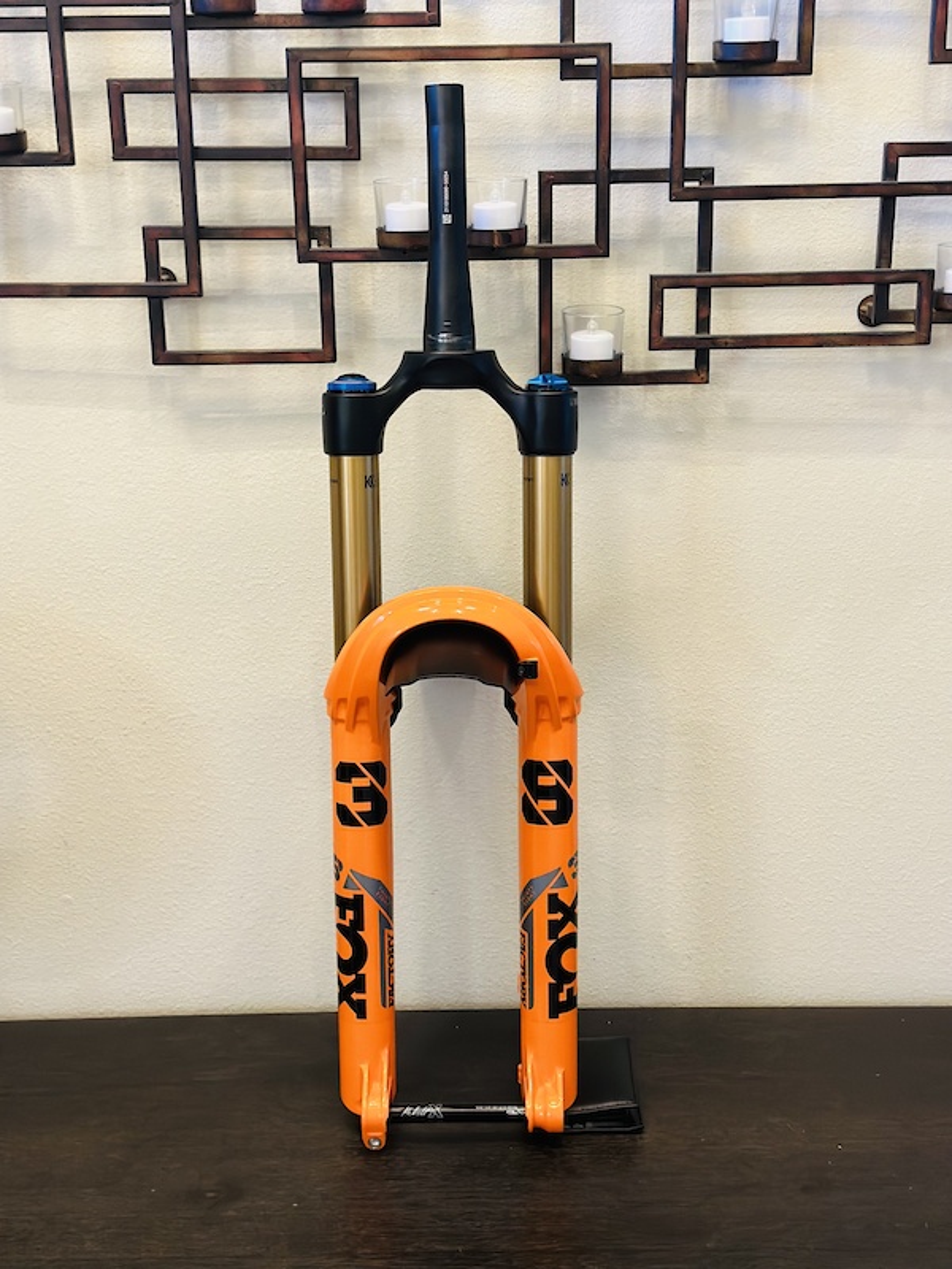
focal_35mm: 48
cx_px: 476
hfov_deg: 30.3
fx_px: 1760
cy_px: 634
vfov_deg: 39.7
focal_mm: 6.86
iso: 320
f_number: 1.78
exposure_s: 1/40
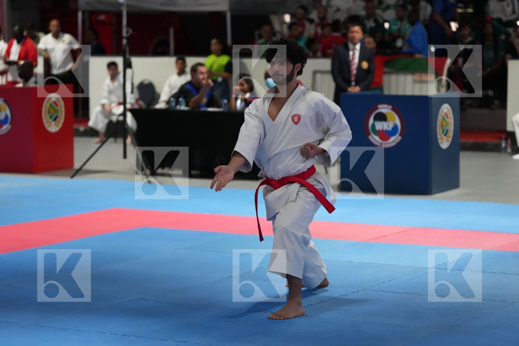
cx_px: 260
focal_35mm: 106
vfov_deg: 12.9
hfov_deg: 19.3
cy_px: 173
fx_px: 1528
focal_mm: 106
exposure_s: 1/500
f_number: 2.8
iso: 5000
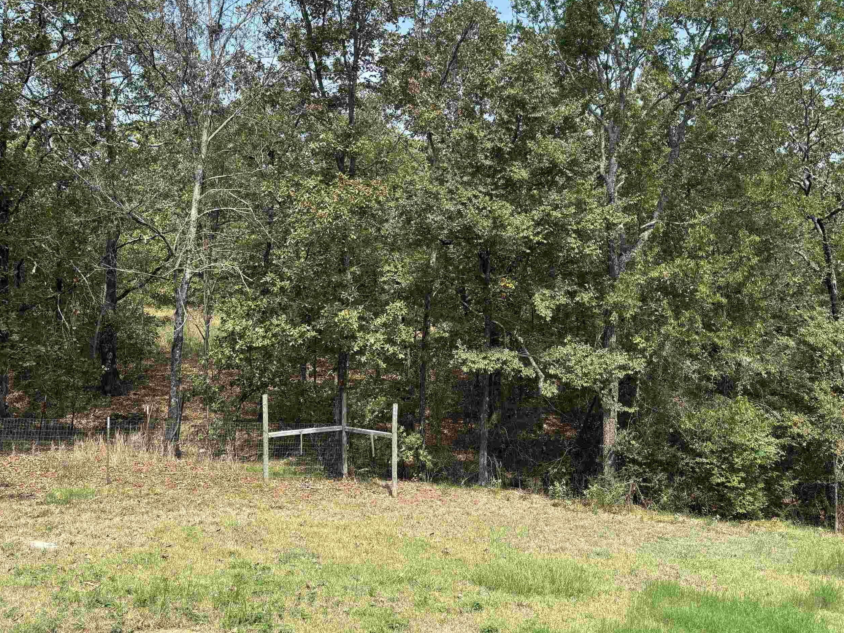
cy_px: 261
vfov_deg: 44.0
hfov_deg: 56.6
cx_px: 479
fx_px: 780
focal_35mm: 32
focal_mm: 5.96
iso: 50
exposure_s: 1/970
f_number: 1.6
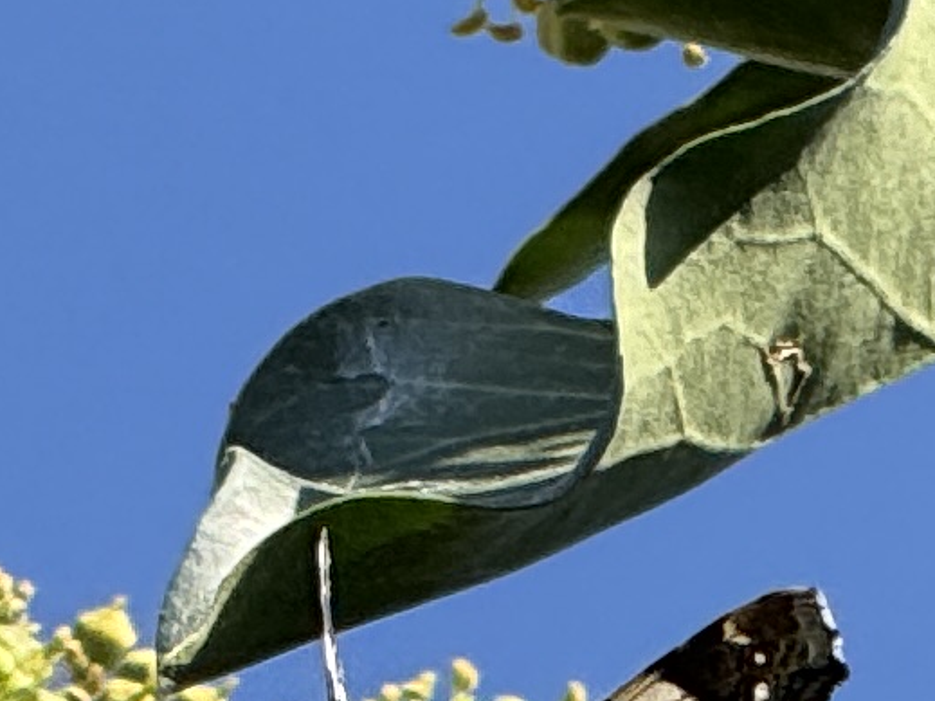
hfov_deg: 2.1
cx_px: 3421
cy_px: -25
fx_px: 25195
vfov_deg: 1.6
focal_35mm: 933
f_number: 2.8
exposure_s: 1/616
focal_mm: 15.66
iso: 50
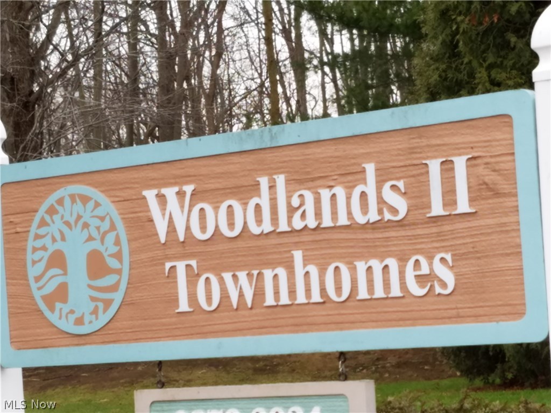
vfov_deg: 53.1
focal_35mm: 26
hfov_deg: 67.3
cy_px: 206
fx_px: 414
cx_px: 276
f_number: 1.7
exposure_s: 1/100
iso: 64
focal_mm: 4.2
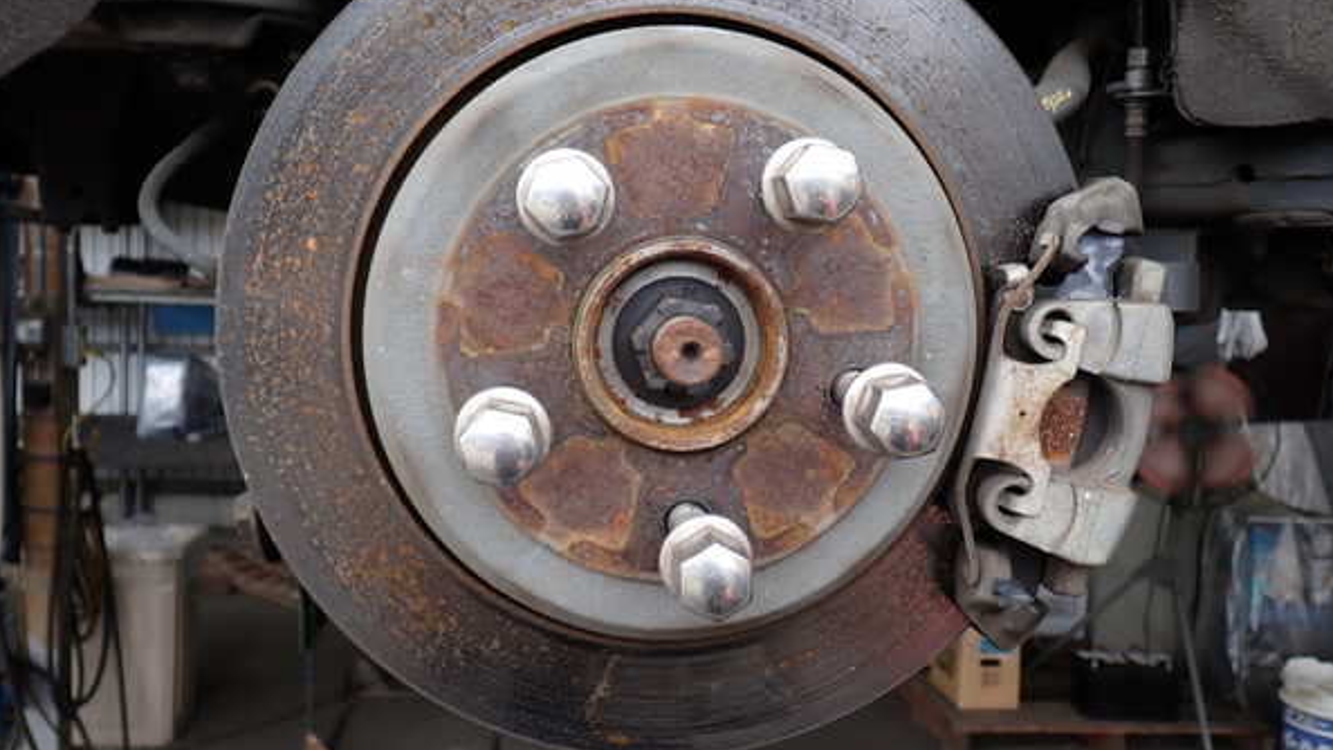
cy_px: 346
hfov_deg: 59.5
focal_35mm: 33
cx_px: 666
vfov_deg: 35.6
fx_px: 1166
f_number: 2.3
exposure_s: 1/320
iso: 100
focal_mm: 5.4
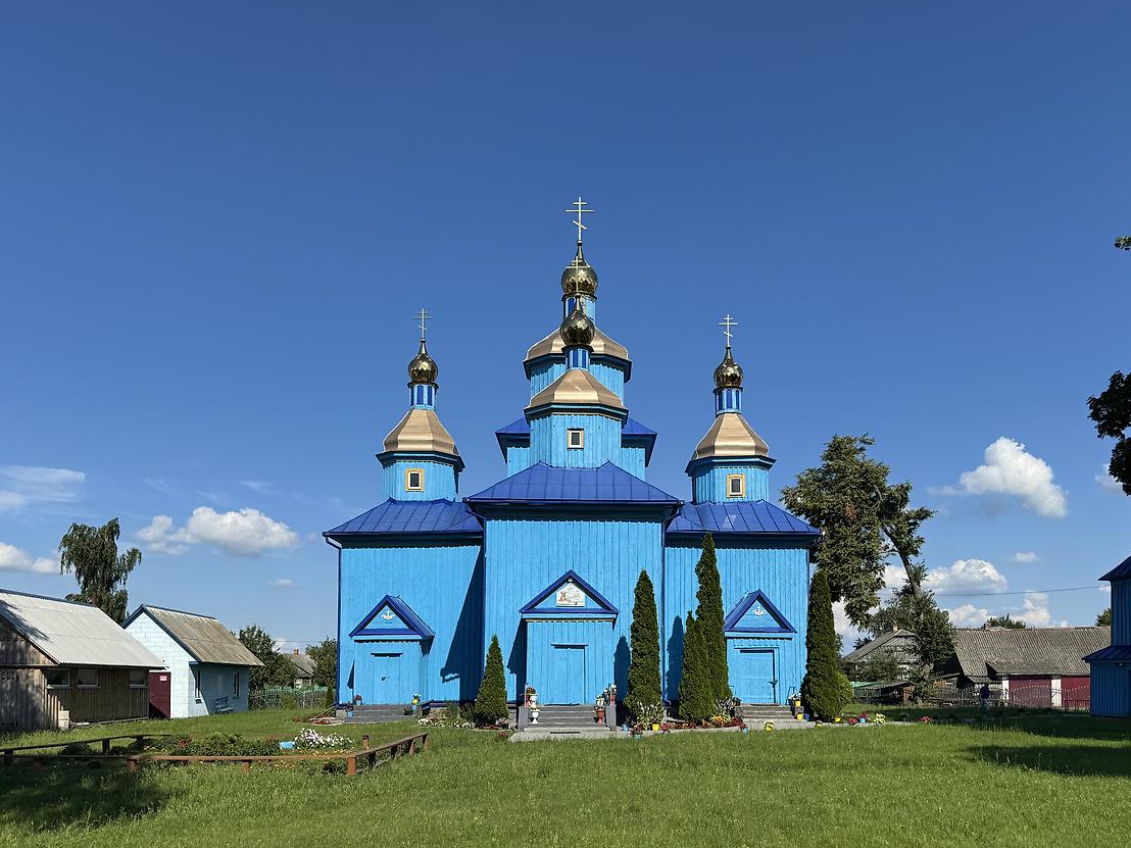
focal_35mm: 26
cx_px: 580
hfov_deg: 67.3
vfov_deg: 53.0
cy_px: 452
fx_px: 849
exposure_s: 1/5814
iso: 80
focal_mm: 6.76
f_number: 1.78
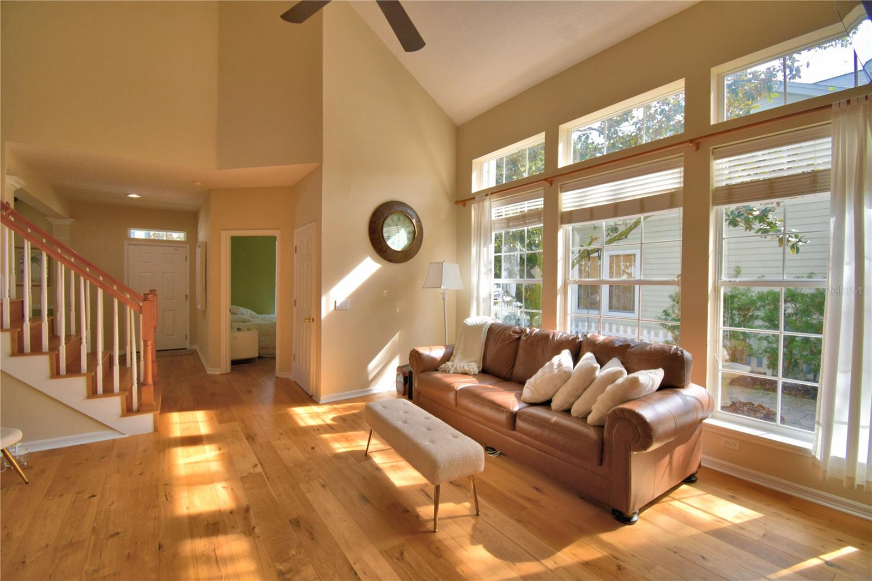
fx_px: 363
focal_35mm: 15
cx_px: 436
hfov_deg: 100.4
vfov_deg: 77.3
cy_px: 290
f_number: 4.5
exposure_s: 1/250
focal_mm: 10
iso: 200
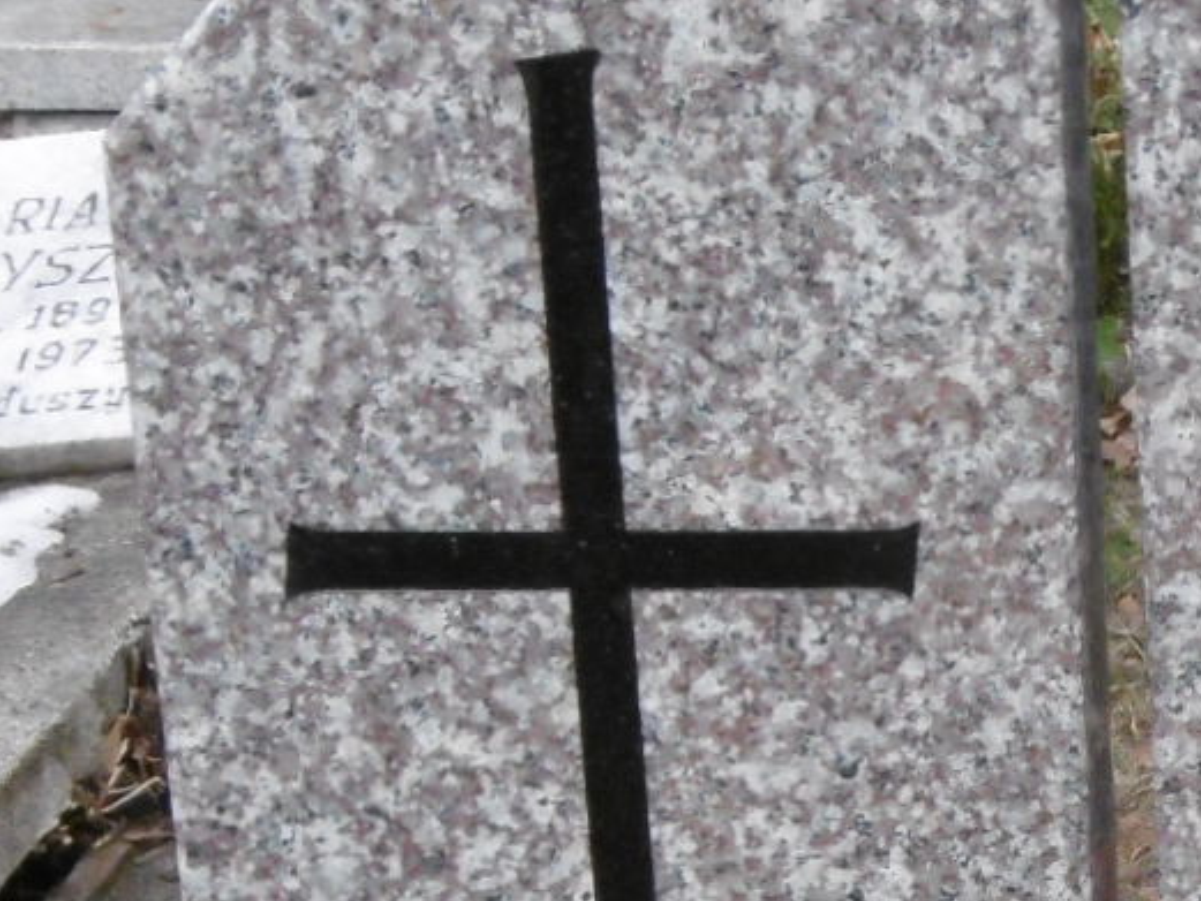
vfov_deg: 8.7
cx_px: 1436
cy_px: 975
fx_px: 5865
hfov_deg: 11.5
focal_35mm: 169
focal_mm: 7.7
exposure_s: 1/60
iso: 250
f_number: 3.8
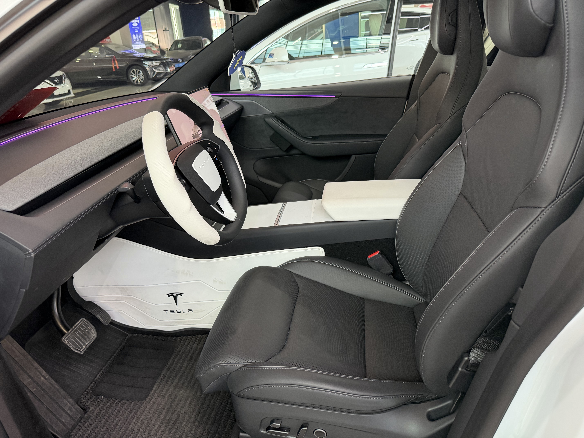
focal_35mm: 24
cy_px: 219
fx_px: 405
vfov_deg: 56.8
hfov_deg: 71.6
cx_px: 292
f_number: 1.78
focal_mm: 6.76
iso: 400
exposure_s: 1/60
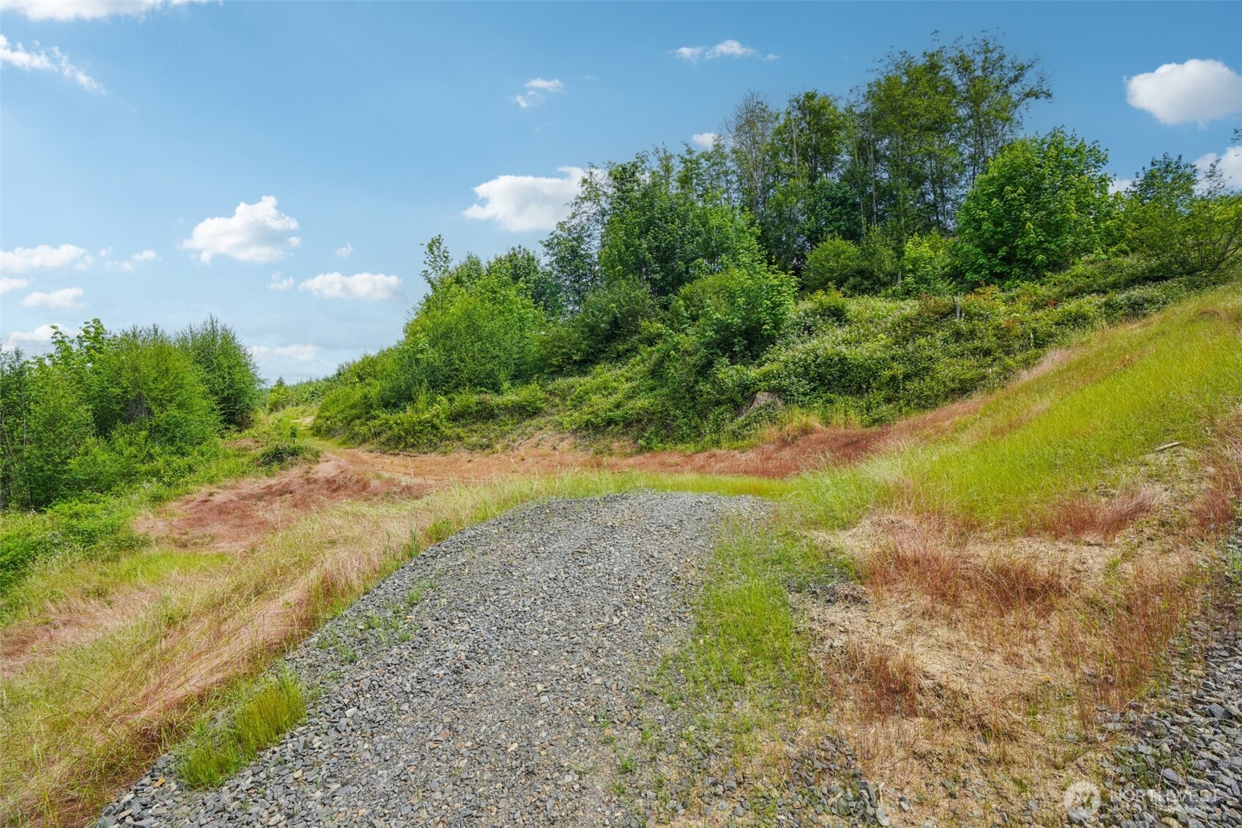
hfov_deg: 96.7
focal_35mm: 16
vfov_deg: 73.7
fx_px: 552
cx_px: 621
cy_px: 414
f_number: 8
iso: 400
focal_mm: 16
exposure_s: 1/400
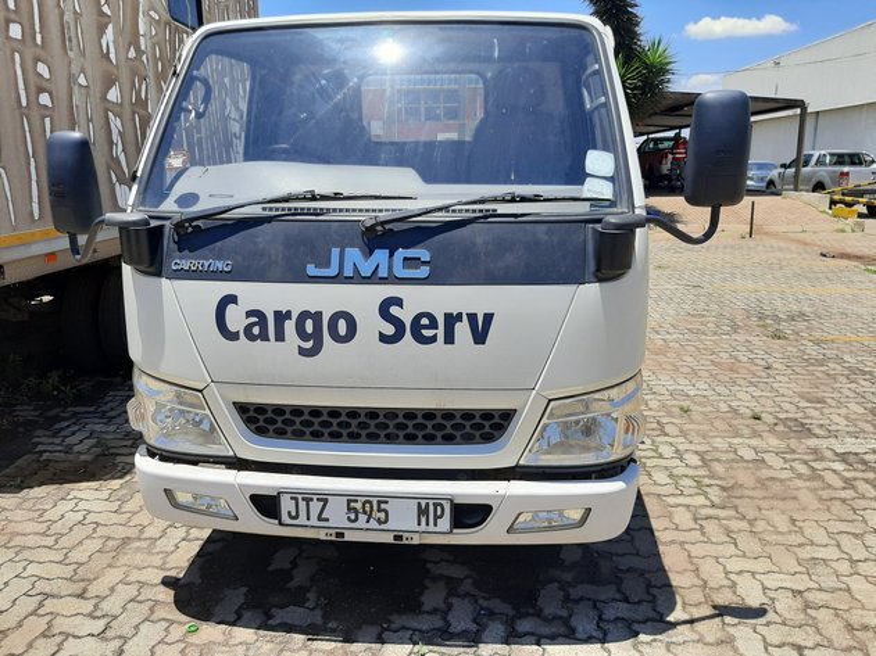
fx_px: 683
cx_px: 438
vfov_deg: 51.3
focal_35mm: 27
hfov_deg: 65.3
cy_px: 328
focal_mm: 3.93
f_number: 1.7
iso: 40
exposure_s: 1/2457
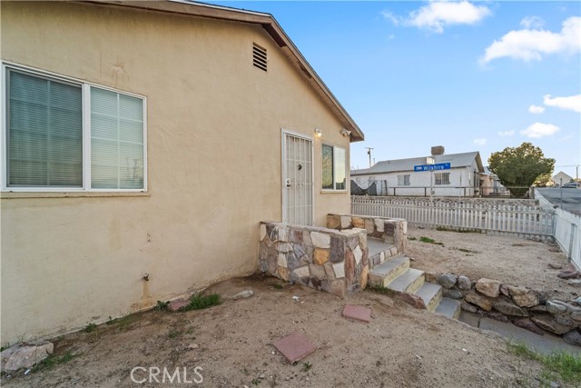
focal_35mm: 14
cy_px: 194
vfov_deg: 81.2
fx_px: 226
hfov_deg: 104.2
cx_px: 290
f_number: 9
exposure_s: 1/100
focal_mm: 14
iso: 3200
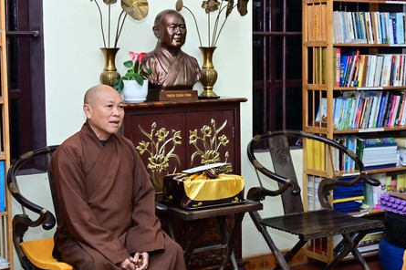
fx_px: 823
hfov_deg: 27.7
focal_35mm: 73
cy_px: 139
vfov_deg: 18.6
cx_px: 232
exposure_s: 1/160
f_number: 4
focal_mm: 50
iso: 1600
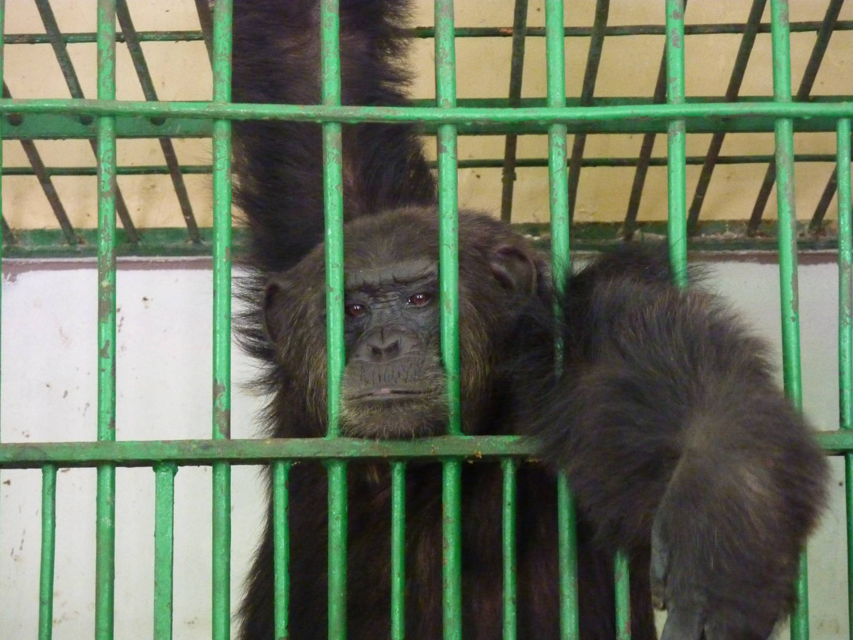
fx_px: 3622
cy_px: 320
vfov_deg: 10.1
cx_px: 426
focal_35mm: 147
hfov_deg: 13.4
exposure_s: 1/8
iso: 800
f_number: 4.5
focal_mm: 24.1
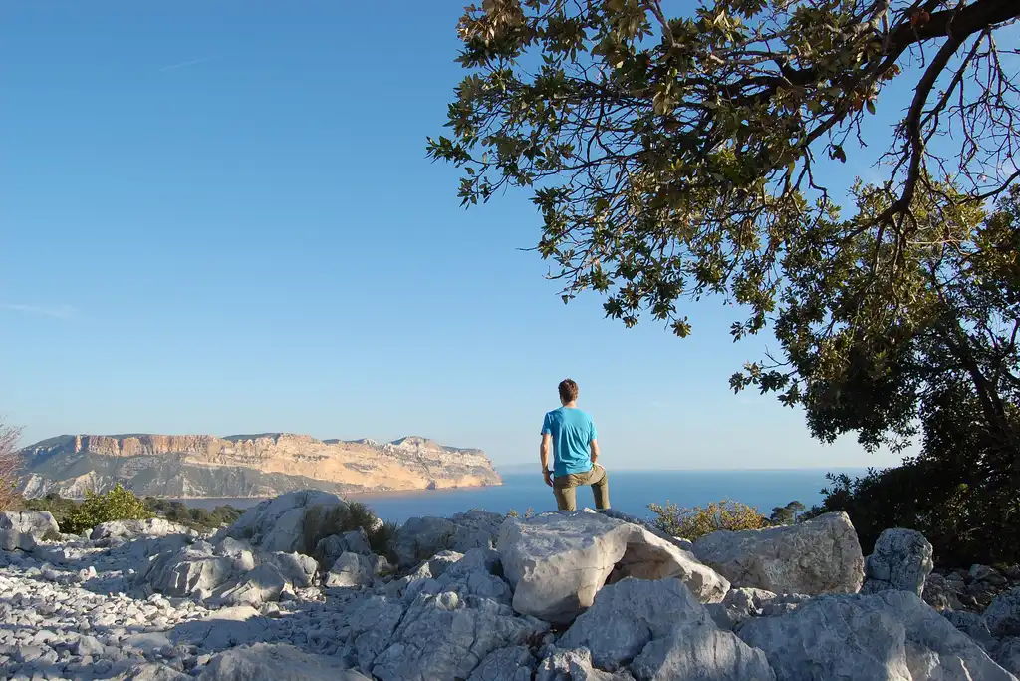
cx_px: 510
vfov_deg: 47.9
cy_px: 340
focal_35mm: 27
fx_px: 765
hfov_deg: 67.4
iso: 200
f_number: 10
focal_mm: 18
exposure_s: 1/250
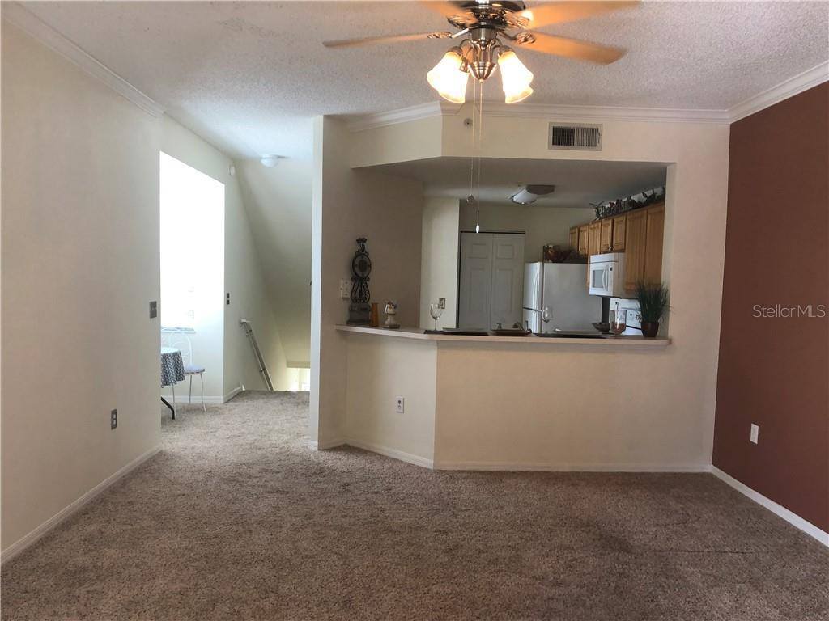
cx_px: 414
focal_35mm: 28
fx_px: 671
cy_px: 310
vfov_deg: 49.7
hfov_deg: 63.4
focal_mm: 4
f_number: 1.8
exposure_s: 1/30
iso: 32
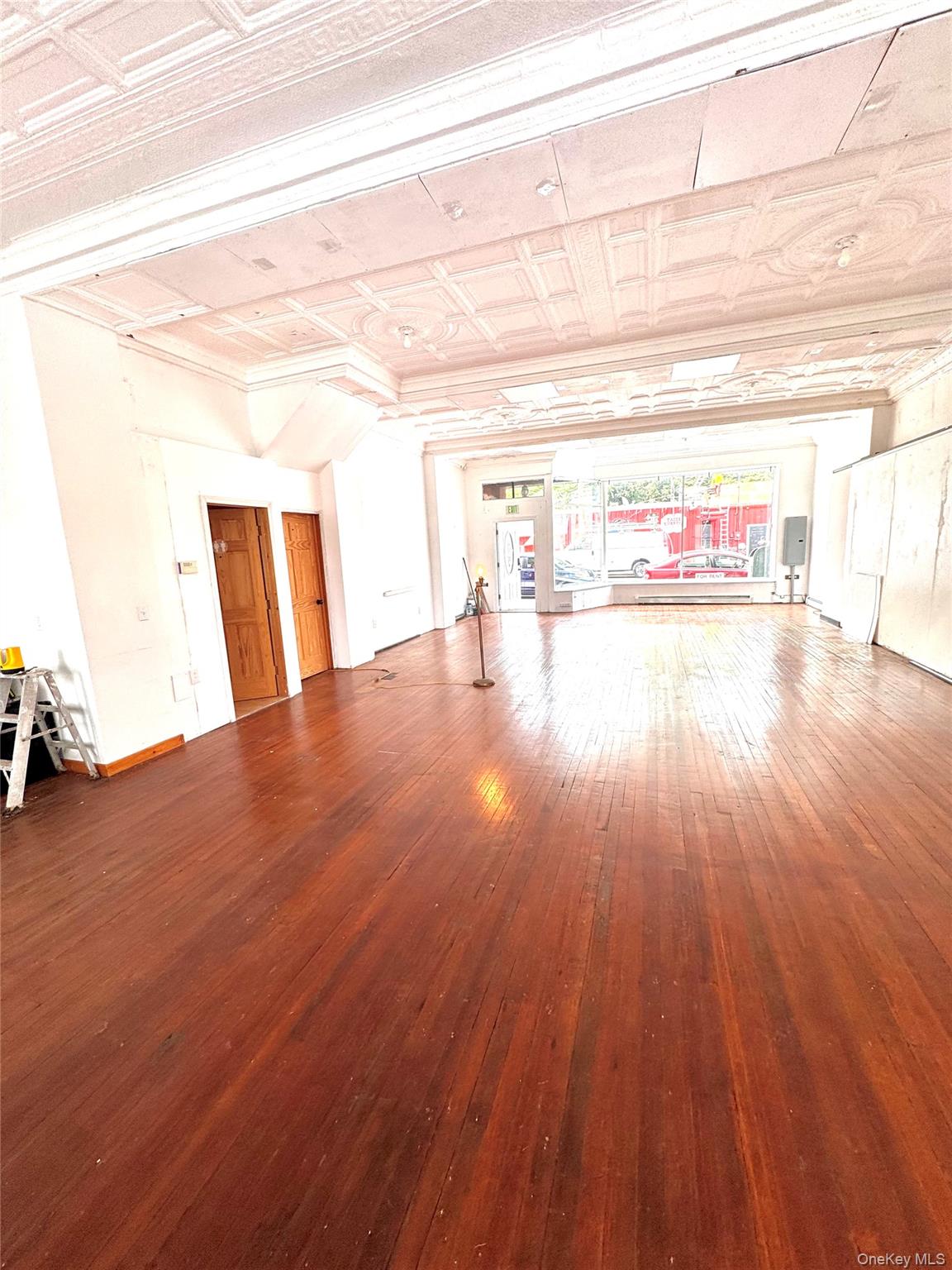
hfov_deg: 85.7
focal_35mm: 14
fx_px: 513
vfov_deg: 102.1
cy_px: 635
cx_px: 476
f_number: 2.2
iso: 50
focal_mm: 2.22
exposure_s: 1/120
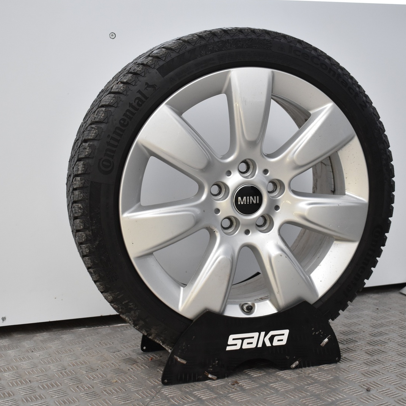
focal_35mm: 54
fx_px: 717
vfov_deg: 31.6
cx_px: 224
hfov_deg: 31.6
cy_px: 202
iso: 900
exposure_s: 1/50
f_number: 4.2
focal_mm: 28
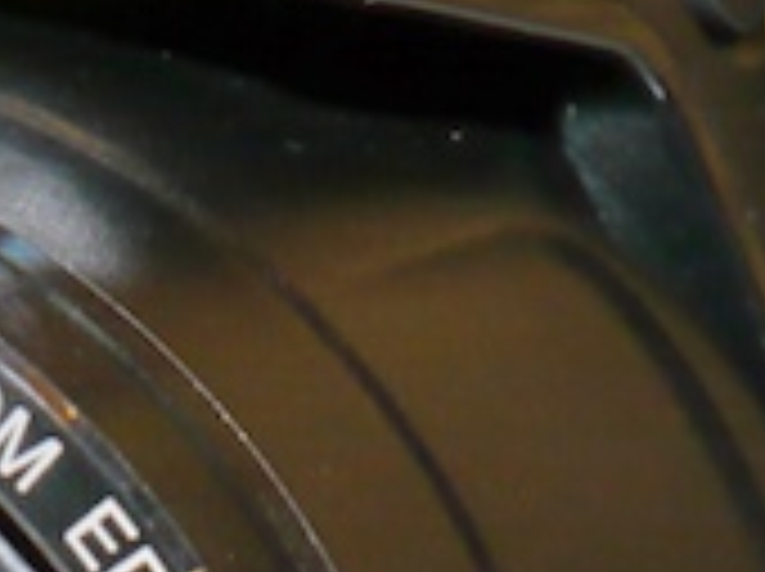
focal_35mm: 424
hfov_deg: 4.7
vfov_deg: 3.5
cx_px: -119
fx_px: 9357
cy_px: 680
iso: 800
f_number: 8
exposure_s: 1/60
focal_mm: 45
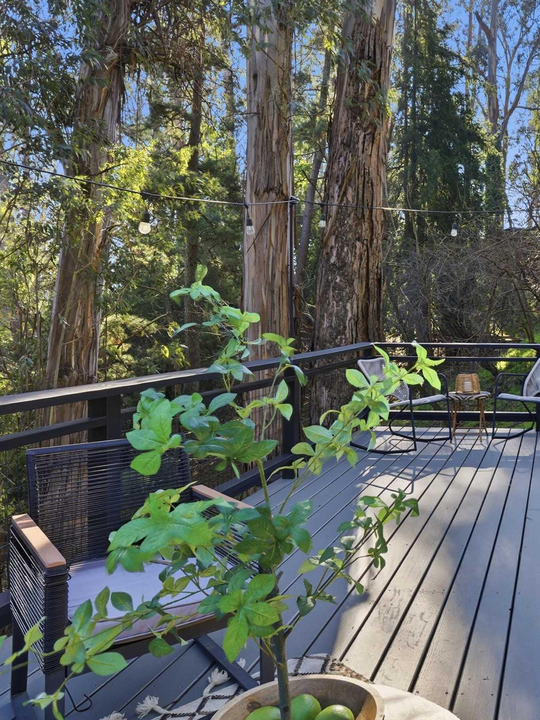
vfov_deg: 61.5
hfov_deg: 42.2
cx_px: 531
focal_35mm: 29
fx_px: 603
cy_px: 320
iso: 400
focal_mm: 16
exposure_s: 1/800
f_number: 10
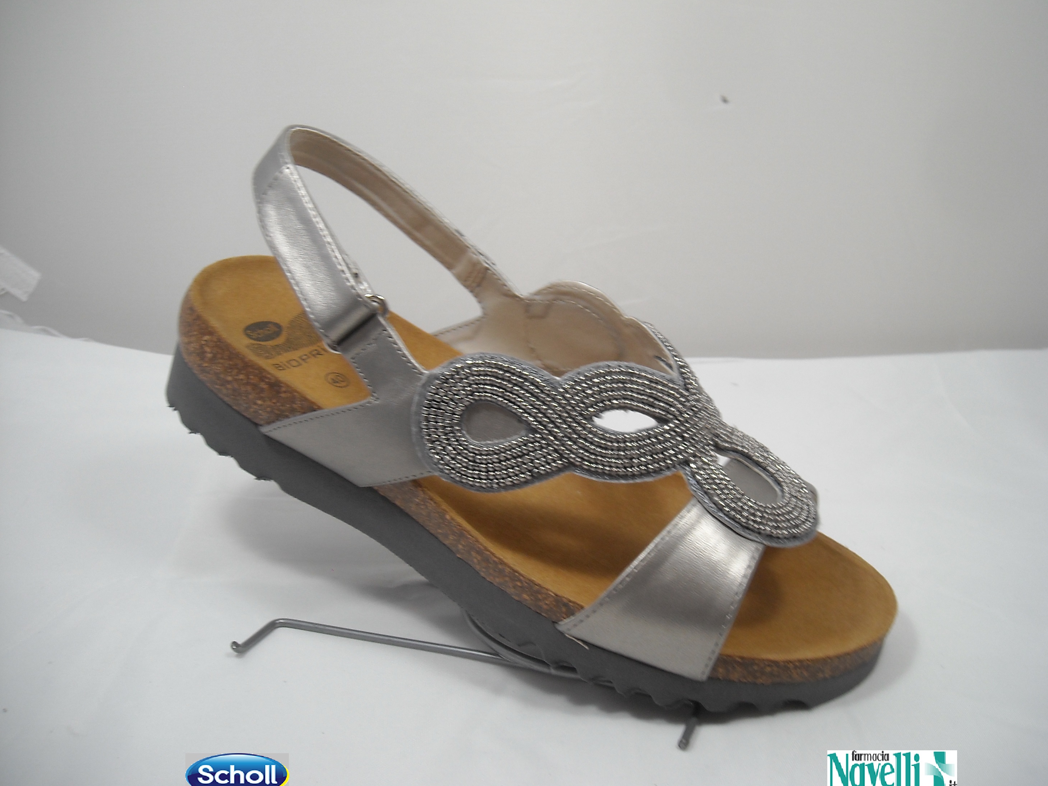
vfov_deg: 38.7
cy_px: 391
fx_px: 1120
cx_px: 547
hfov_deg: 50.1
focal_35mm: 37
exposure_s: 1/76
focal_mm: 5.7
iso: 64
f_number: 2.8
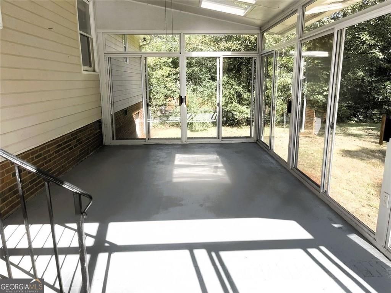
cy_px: 146
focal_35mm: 25
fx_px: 282
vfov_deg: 54.9
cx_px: 196
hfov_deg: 69.4
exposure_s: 1/901
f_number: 1.6
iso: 32
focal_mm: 5.1
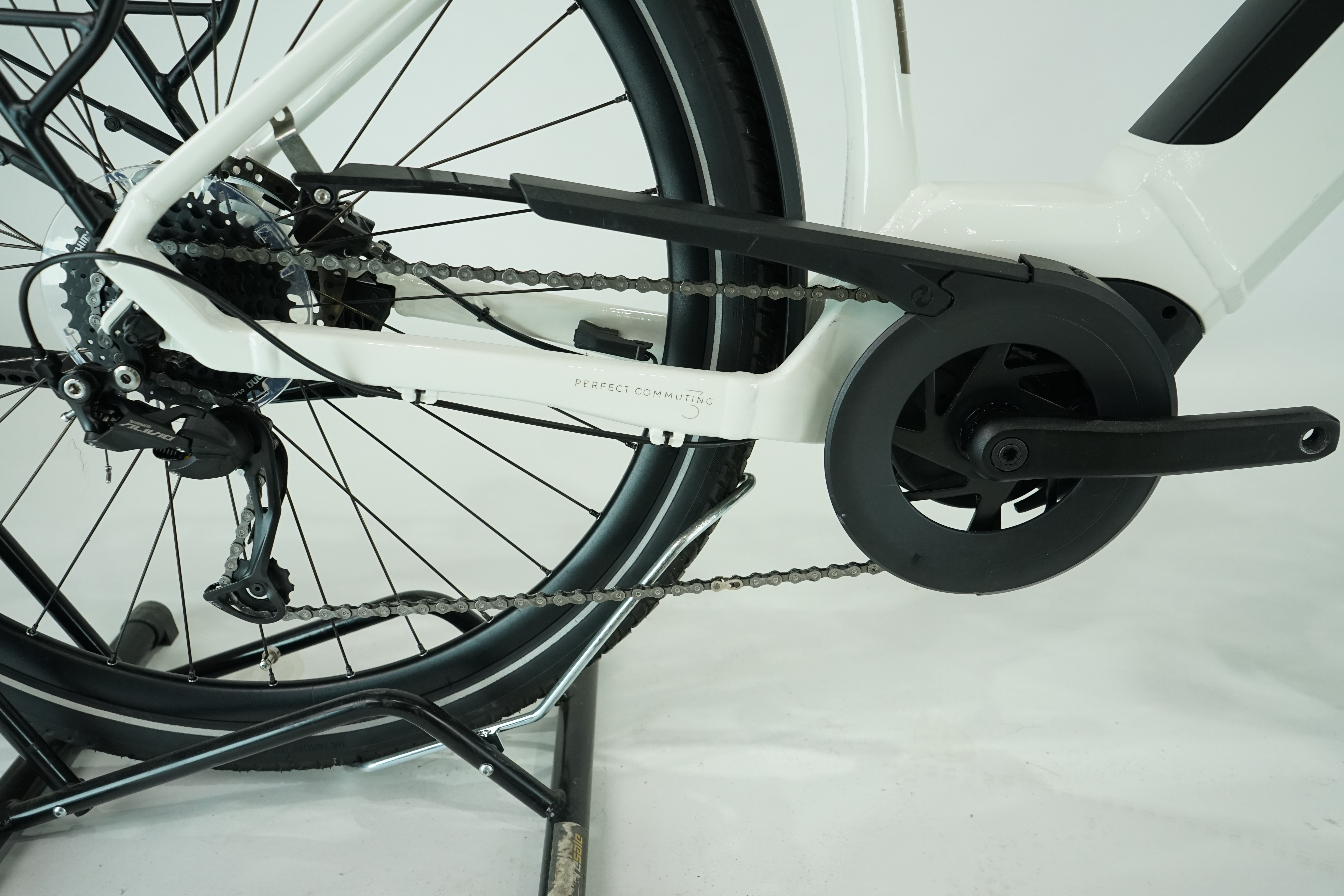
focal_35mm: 28
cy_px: 448
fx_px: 1045
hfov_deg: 65.5
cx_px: 672
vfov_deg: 46.4
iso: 1250
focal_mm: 28
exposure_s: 1/200
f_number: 5.6
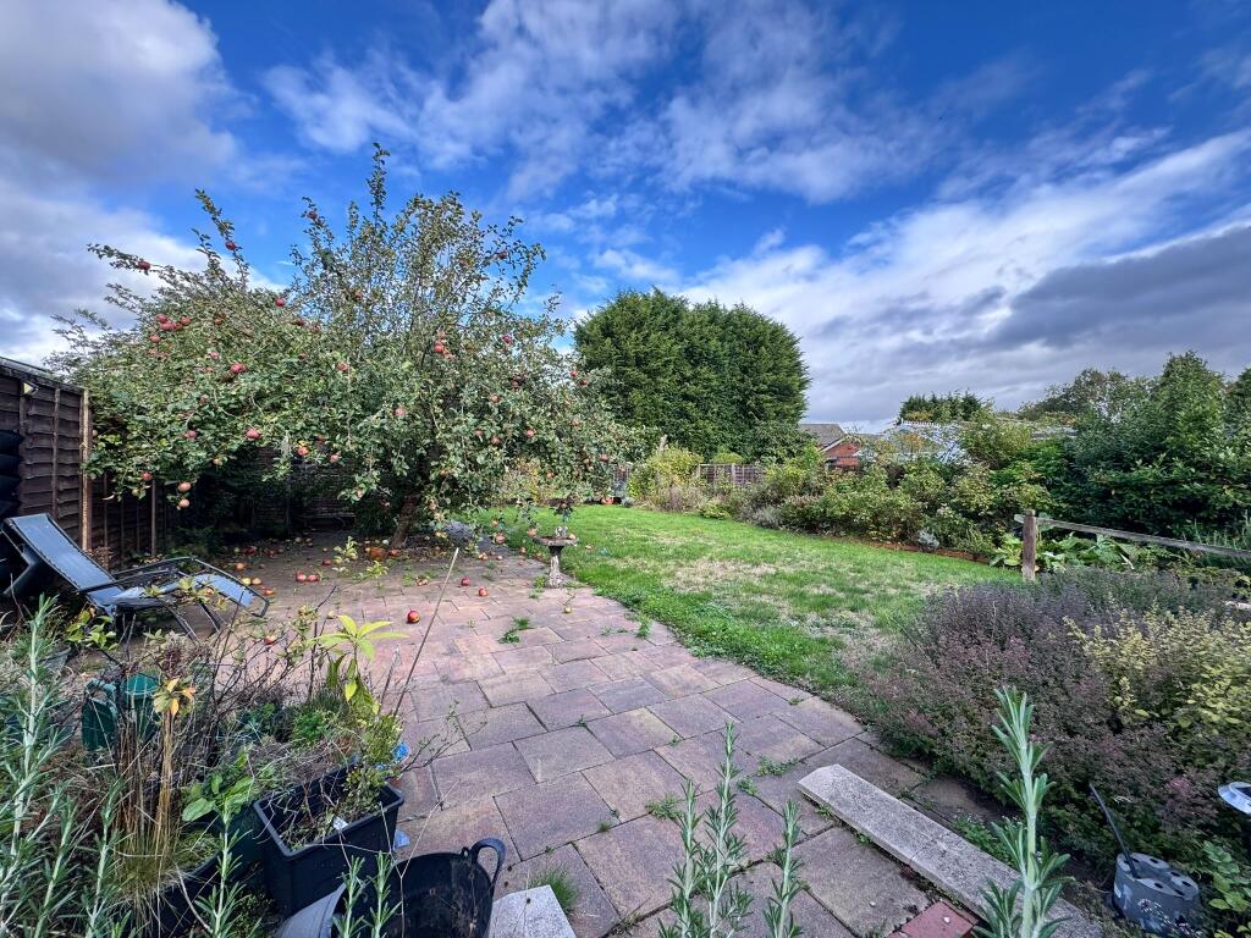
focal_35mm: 14
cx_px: 626
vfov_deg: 85.7
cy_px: 469
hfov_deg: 102.1
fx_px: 506
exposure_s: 1/331
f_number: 2.2
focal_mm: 2.22
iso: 40
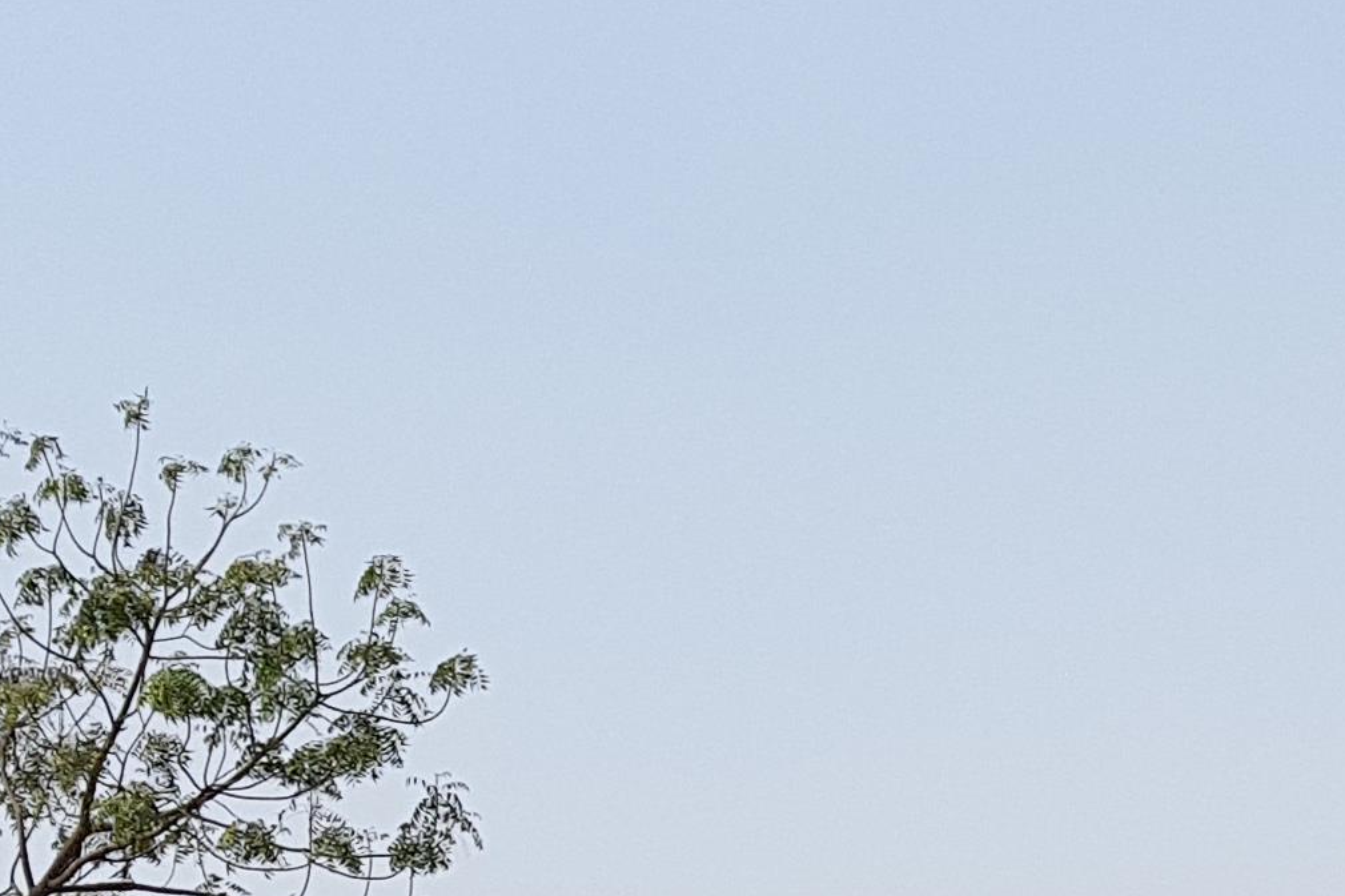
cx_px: 1630
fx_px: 4034
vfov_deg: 11.5
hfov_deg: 18.0
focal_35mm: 108
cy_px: 1749
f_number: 1.7
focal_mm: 4.2
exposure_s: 1/2080
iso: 40
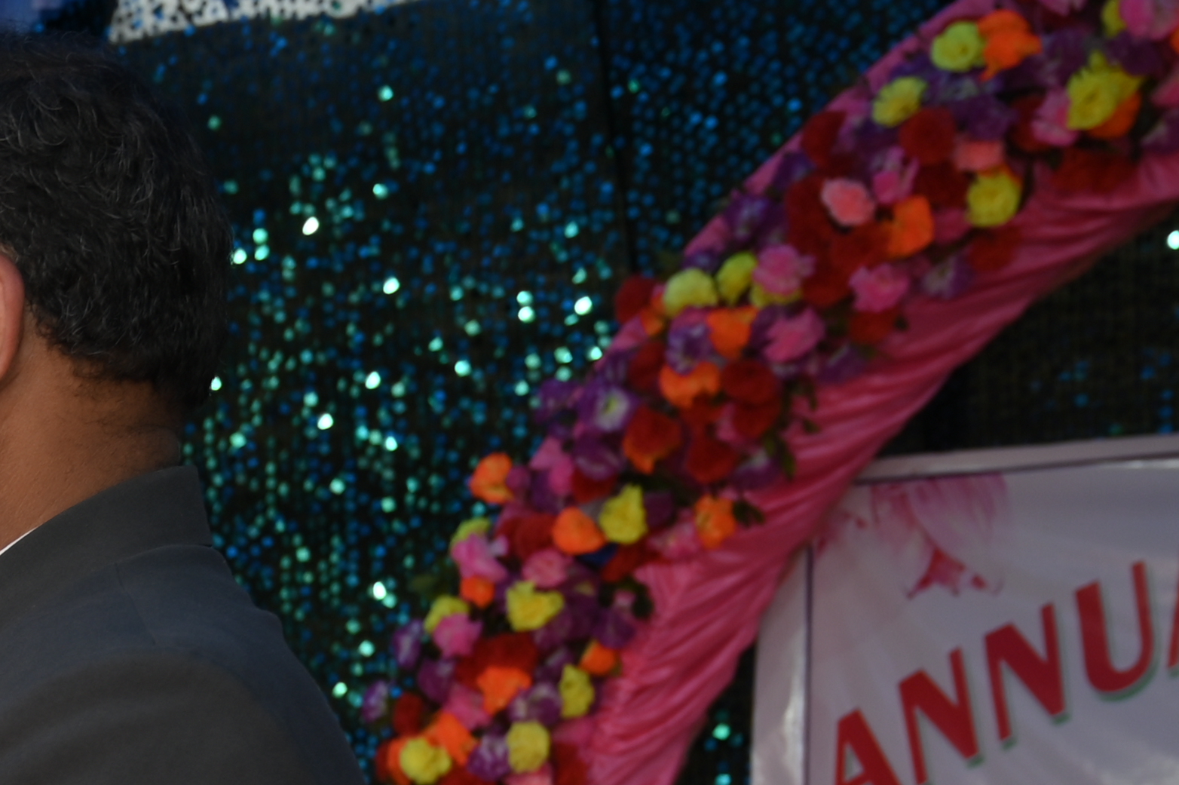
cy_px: 1234
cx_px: -645
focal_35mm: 116
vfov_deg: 11.3
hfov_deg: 16.0
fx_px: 3797
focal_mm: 30
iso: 100
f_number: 4.5
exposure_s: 1/100
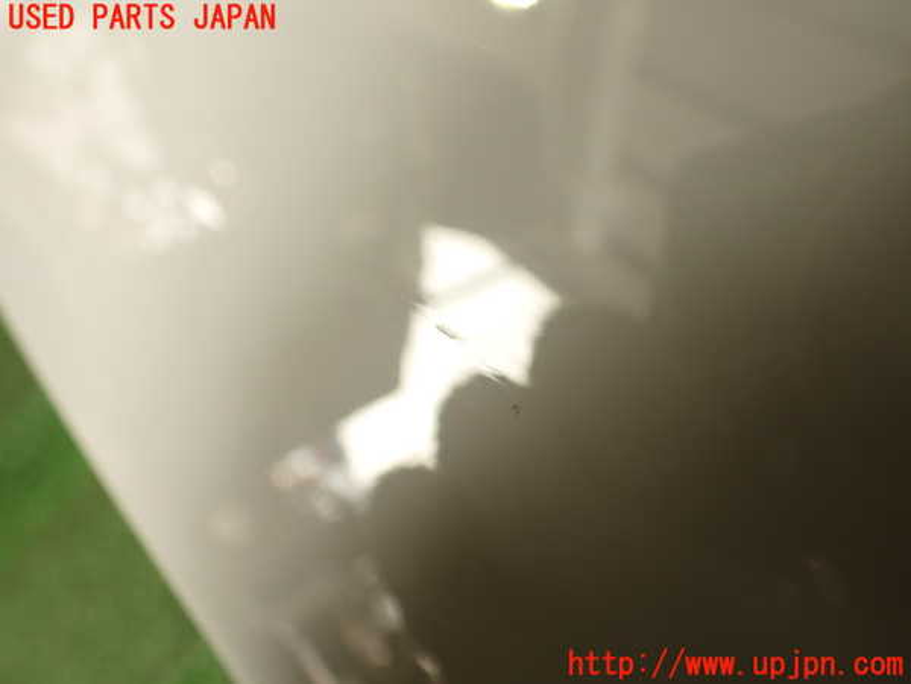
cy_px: 342
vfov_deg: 46.8
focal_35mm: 30
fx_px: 790
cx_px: 456
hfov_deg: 60.0
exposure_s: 1/60
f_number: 2.3
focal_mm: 5.4
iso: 125
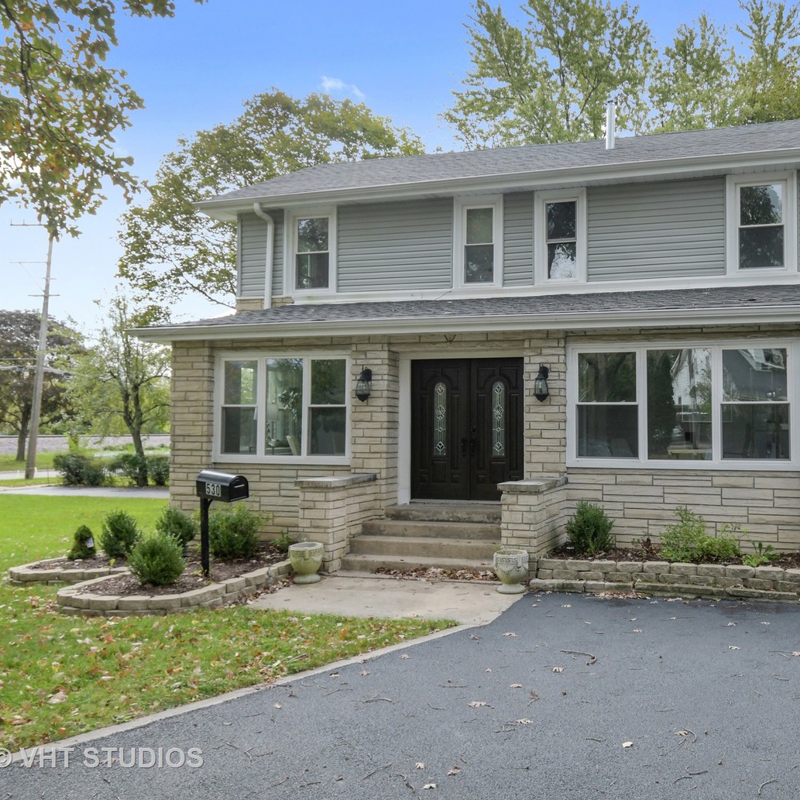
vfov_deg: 57.3
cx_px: 551
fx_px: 732
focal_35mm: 28
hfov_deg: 55.7
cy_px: 383
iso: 200
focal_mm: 14
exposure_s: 1/100
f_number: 8
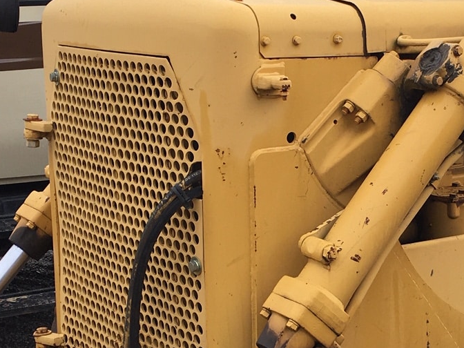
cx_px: 388
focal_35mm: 87
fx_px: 1166
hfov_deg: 22.1
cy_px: 253
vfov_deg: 16.9
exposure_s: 1/351
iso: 25
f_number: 2.2
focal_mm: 4.15
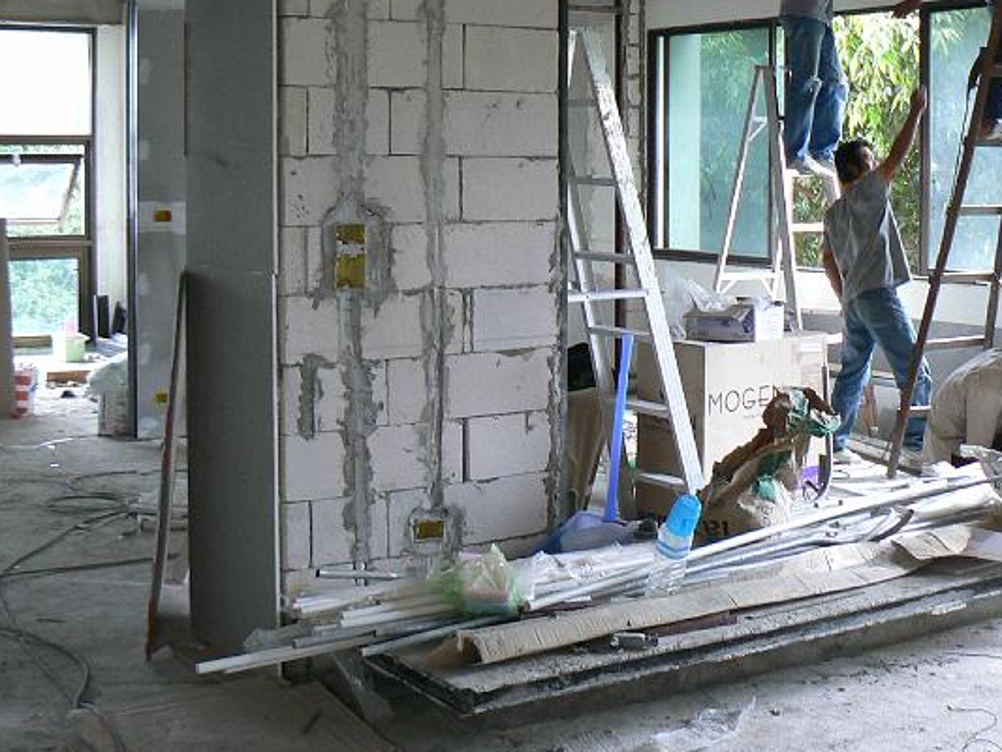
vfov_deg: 26.8
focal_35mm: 54
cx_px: 472
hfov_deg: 35.5
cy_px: 212
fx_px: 1563
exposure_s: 1/30
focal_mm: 6
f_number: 2.8
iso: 125
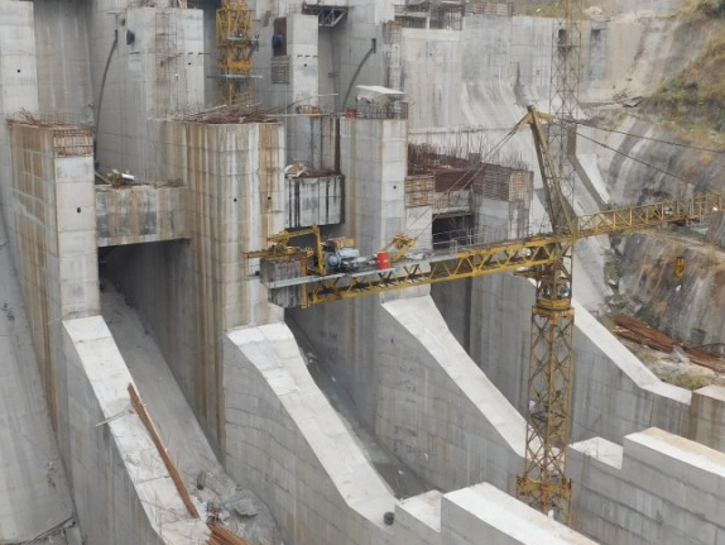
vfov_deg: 35.1
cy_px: 245
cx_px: 308
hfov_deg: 45.6
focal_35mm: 41
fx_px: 859
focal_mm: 4
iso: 125
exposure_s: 1/250
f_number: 3
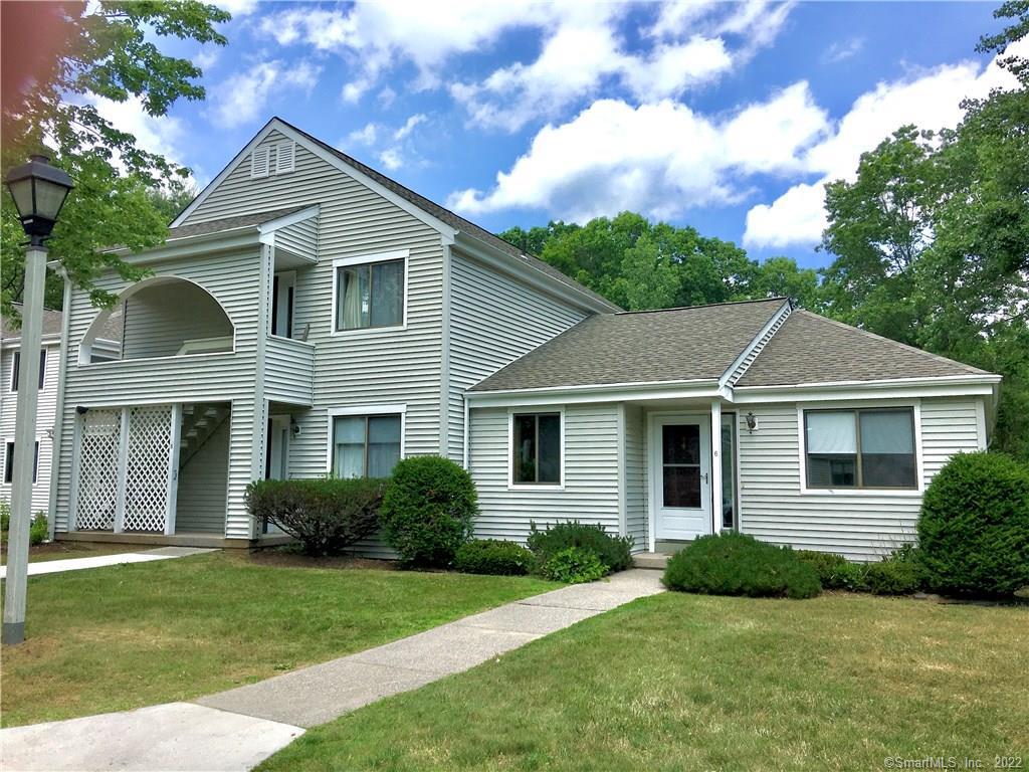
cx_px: 514
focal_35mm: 29
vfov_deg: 48.2
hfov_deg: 61.7
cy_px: 386
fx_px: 862
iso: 25
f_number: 2.2
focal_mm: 4.15
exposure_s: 1/1425
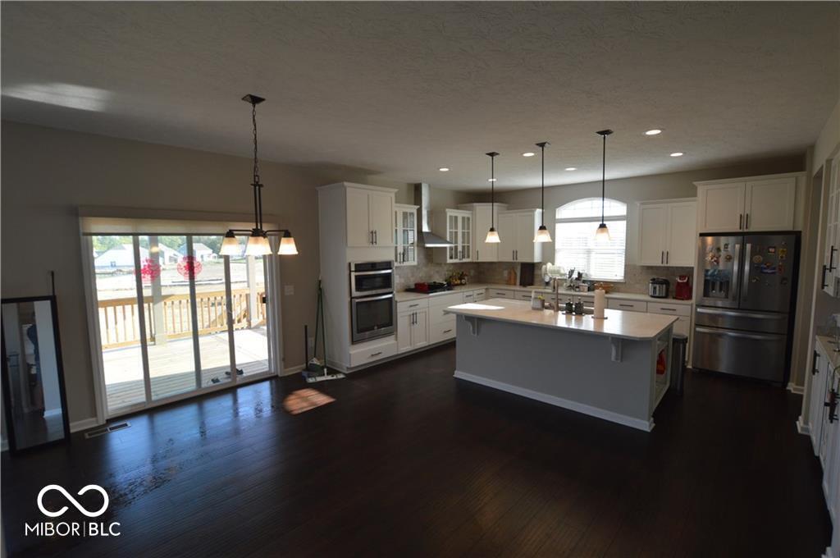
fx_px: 350
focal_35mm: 15
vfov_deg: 77.2
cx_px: 420
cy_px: 279
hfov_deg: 100.5
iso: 400
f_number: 5.6
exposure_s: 1/125
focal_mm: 10
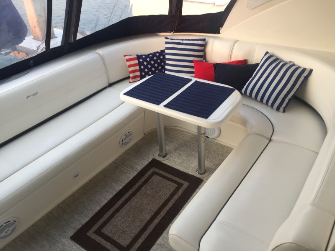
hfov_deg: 61.7
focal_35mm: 29
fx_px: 281
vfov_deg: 48.2
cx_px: 168
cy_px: 126
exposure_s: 1/60
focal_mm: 4.15
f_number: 2.2
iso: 32
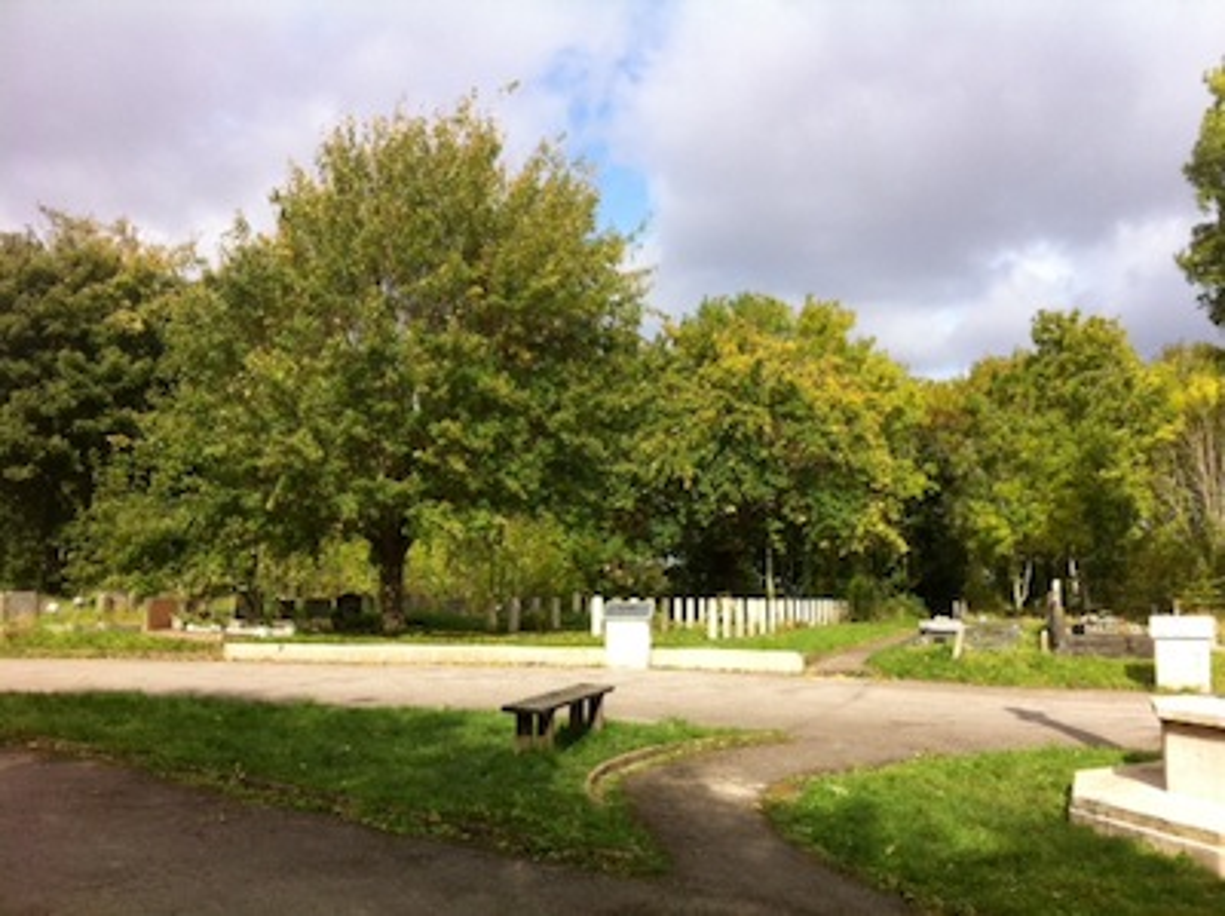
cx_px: 612
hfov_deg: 52.7
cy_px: 458
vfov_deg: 40.6
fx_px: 1237
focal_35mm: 35
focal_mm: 3.85
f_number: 2.8
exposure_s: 1/943
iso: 80
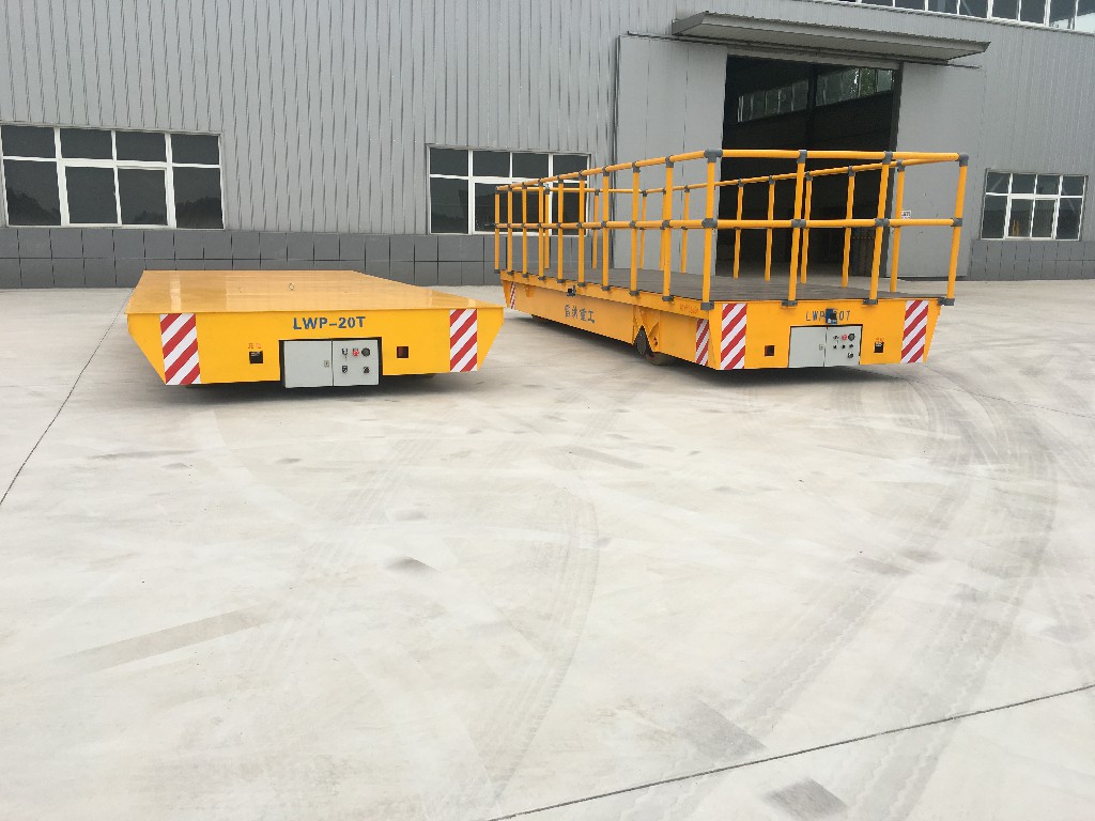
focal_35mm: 29
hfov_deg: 61.7
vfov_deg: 48.2
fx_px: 917
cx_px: 548
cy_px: 410
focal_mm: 4.15
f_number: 2.2
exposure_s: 1/450
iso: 25
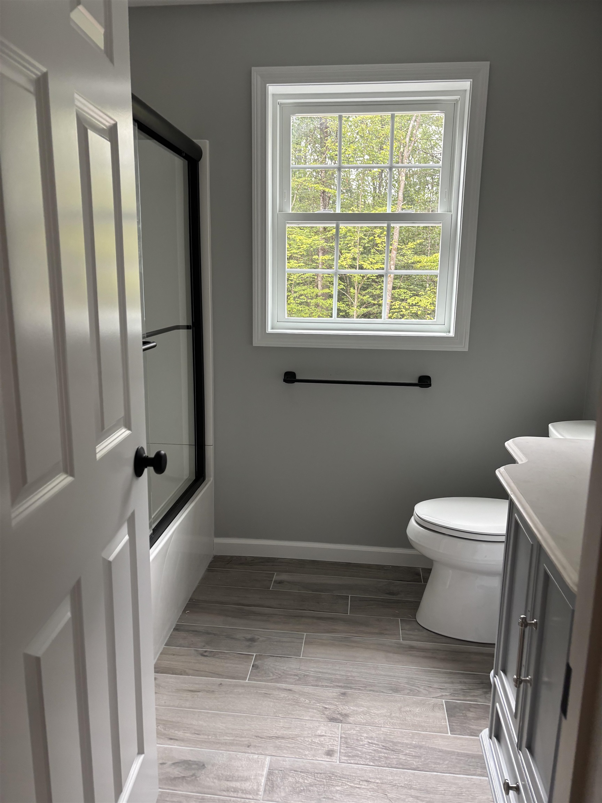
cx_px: 301
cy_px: 402
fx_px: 603
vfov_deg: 67.3
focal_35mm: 26
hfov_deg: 53.1
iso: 100
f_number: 1.6
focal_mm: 5.96
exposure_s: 1/60
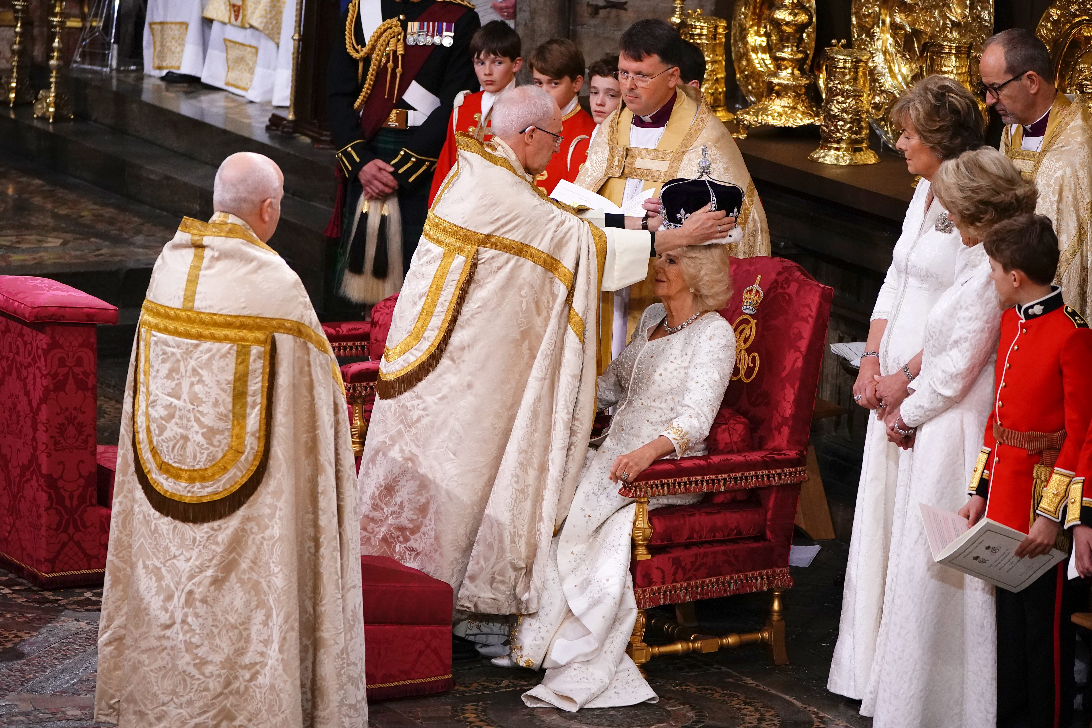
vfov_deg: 7.3
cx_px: 546
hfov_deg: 11.0
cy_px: 364
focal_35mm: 187
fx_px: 5672
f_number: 5.6
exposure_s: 1/125
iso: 5000
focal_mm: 187
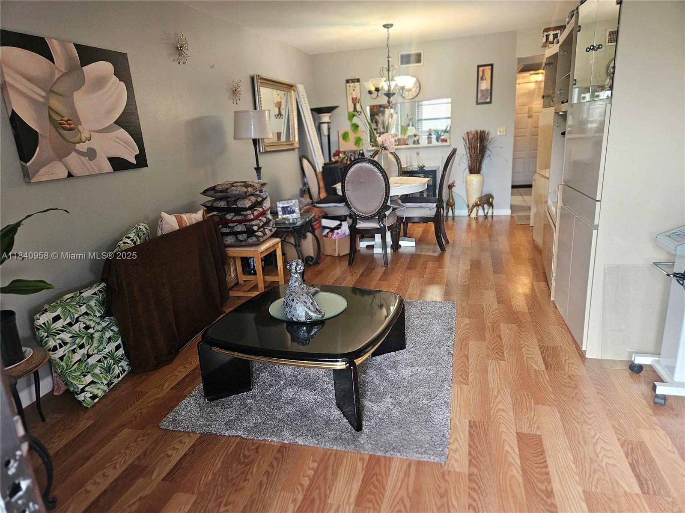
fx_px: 455
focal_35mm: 23
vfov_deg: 58.9
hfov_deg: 73.9
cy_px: 256
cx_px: 342
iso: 640
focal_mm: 5.4
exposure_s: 1/120
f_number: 1.8
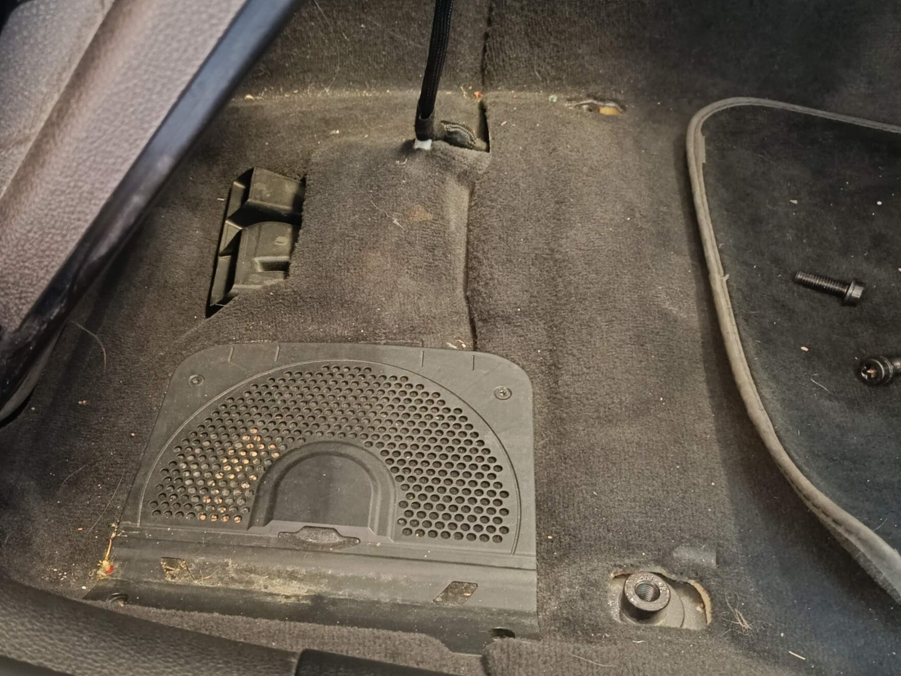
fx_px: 911
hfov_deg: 51.7
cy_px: 356
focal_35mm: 35
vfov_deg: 40.7
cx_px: 303
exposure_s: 1/20
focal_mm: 5.59
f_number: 1.88
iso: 2083
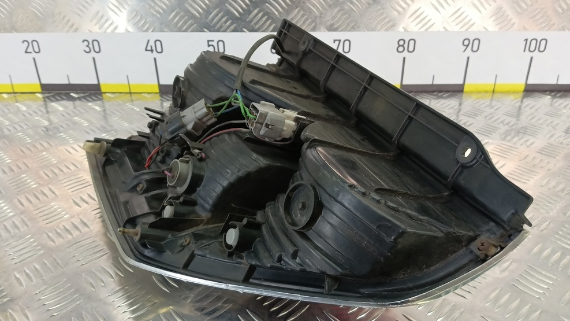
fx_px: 393
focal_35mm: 26
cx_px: 289
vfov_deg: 44.4
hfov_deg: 71.9
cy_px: 171
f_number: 1.6
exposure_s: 1/50
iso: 136
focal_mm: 4.11
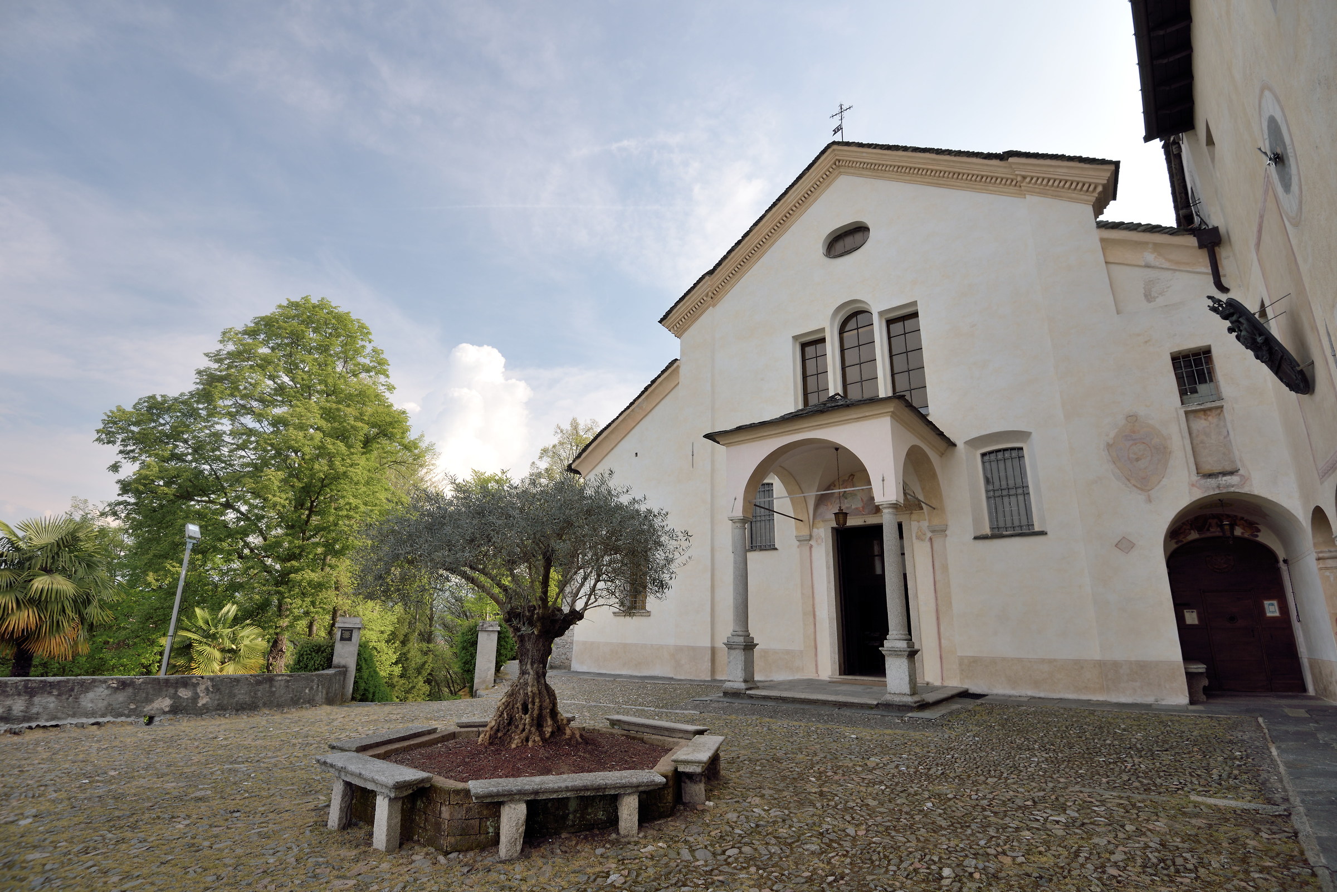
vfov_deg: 73.8
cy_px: 446
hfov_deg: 96.7
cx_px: 668
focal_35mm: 16
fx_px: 594
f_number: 7.1
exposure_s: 1/80
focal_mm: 16
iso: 100
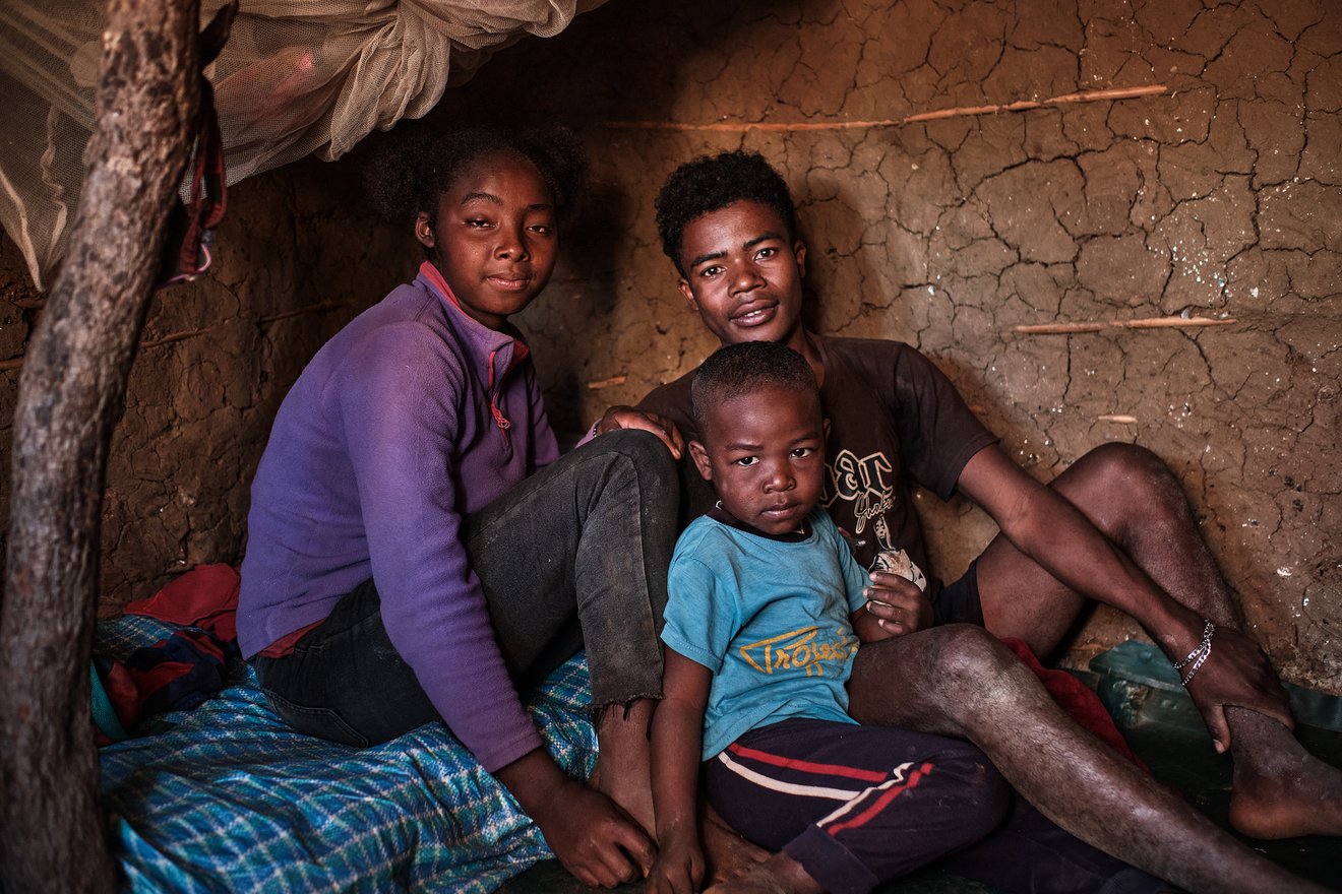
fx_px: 1305
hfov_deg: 54.4
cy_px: 447
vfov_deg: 37.9
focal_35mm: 35
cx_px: 671
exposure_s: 1/60
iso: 1000
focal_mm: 23
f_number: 2
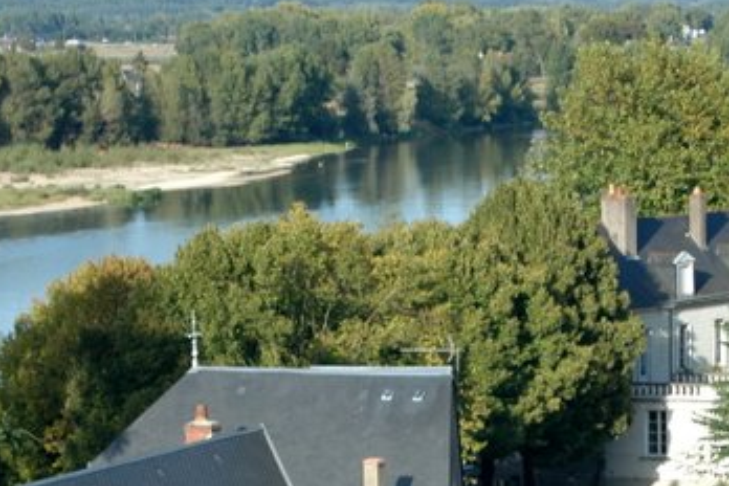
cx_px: 408
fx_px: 3665
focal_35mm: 181
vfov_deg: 7.6
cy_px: 408
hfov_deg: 11.4
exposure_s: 1/160
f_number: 9
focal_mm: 60
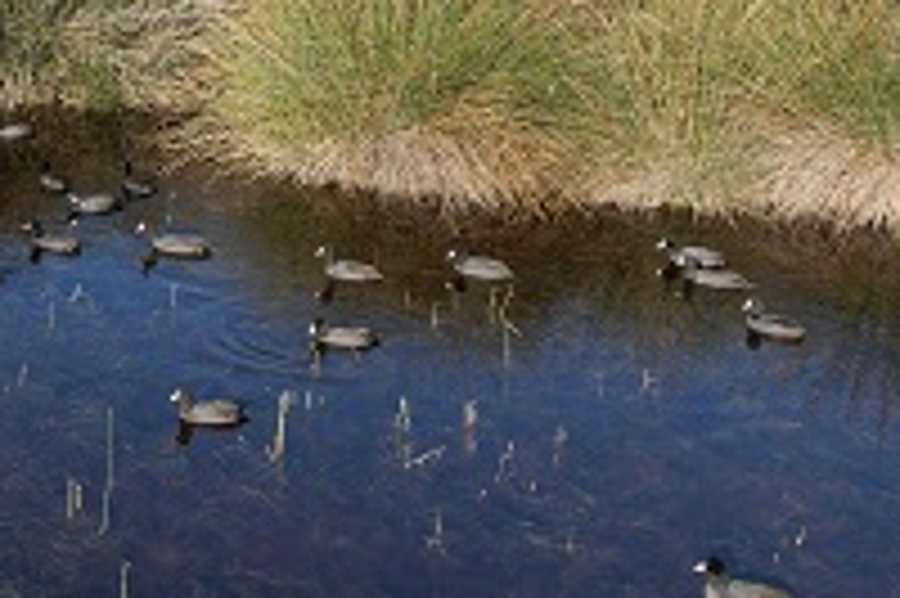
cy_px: 94
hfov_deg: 28.4
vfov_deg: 20.3
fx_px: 1649
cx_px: -32
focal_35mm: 66
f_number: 2.8
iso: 100
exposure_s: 1/1250
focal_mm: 8.38
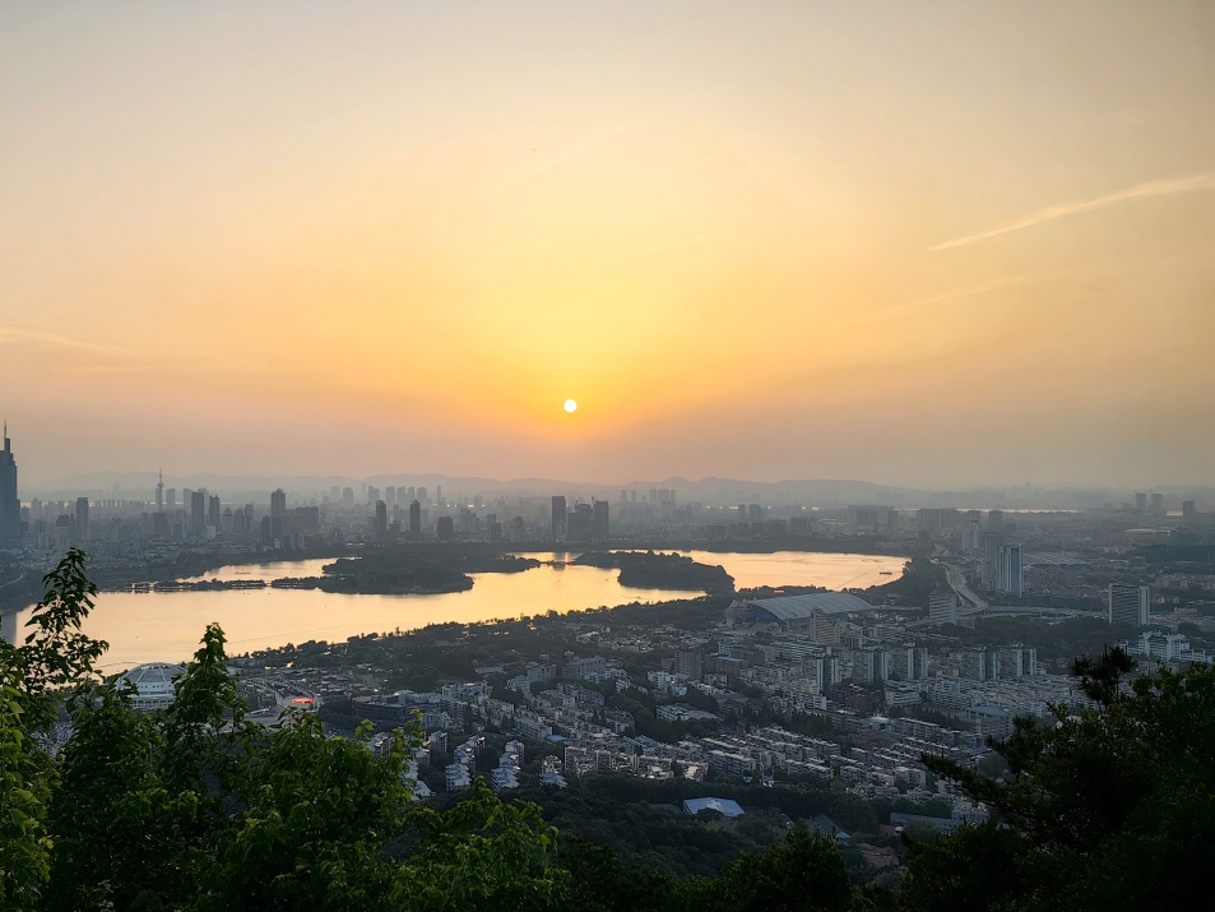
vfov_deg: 41.8
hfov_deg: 53.3
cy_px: 459
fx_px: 1194
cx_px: 453
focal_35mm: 34
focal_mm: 5.75
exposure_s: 1/2494
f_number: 2
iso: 50
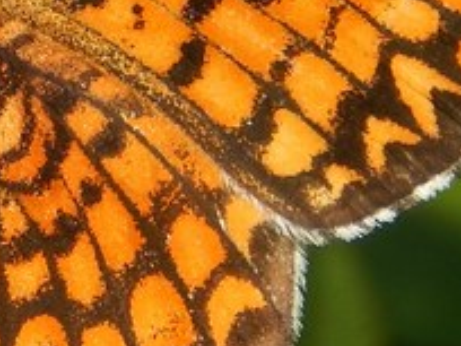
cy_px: 90
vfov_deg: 3.3
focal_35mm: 450
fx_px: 5993
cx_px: -171
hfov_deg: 4.4
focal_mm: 20.5
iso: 125
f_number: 9.2
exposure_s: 1/320
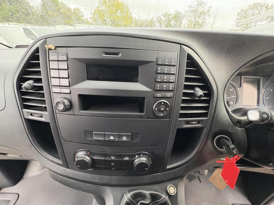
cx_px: 137
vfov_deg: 85.7
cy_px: 102
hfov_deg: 102.1
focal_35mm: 14
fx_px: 111
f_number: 2.2
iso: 500
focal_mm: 2.22
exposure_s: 1/60
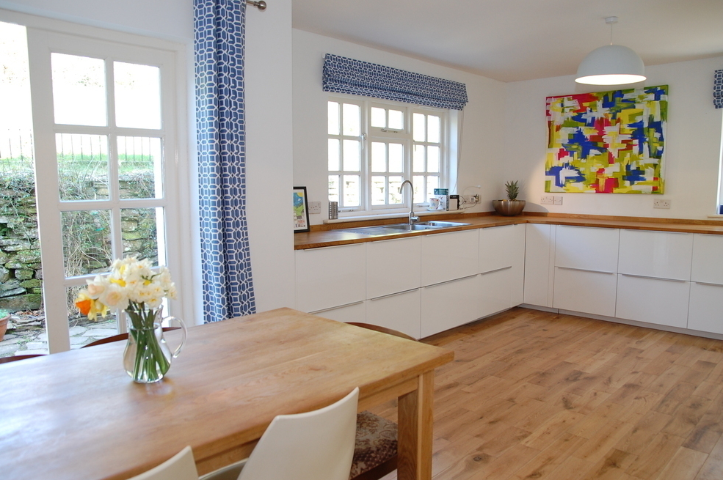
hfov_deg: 68.4
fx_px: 532
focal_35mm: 27
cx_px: 371
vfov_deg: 48.6
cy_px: 247
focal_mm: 17
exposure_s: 1/60
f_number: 4
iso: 400
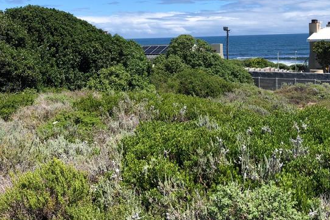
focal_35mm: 43
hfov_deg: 45.2
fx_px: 394
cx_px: 200
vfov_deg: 30.6
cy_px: 51
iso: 20
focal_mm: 3.99
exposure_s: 1/2288
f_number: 1.8
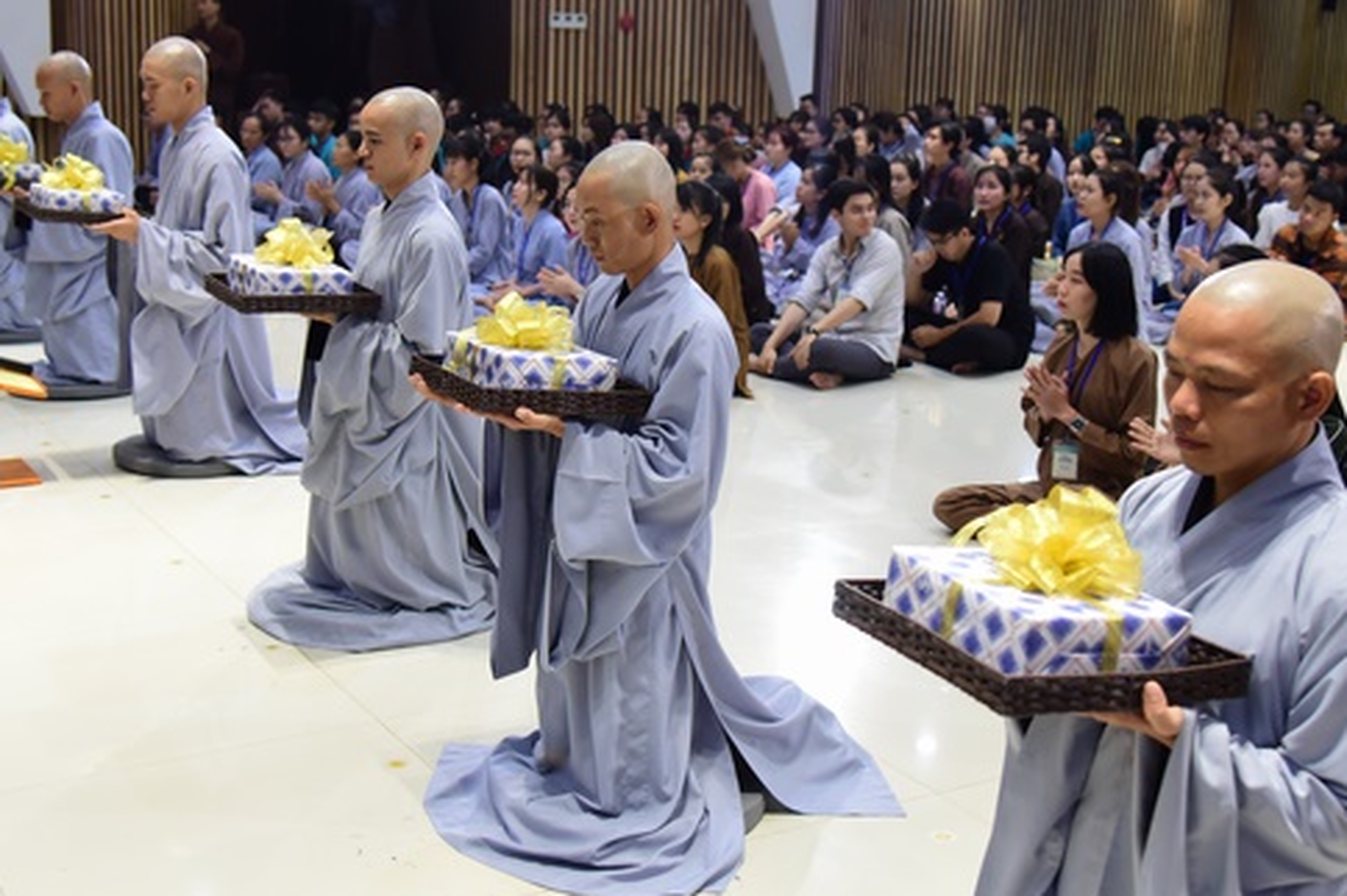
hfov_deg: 41.9
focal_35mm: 47
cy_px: 313
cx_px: 682
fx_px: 1757
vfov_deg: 28.5
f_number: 4
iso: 1600
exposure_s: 1/125
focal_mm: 35
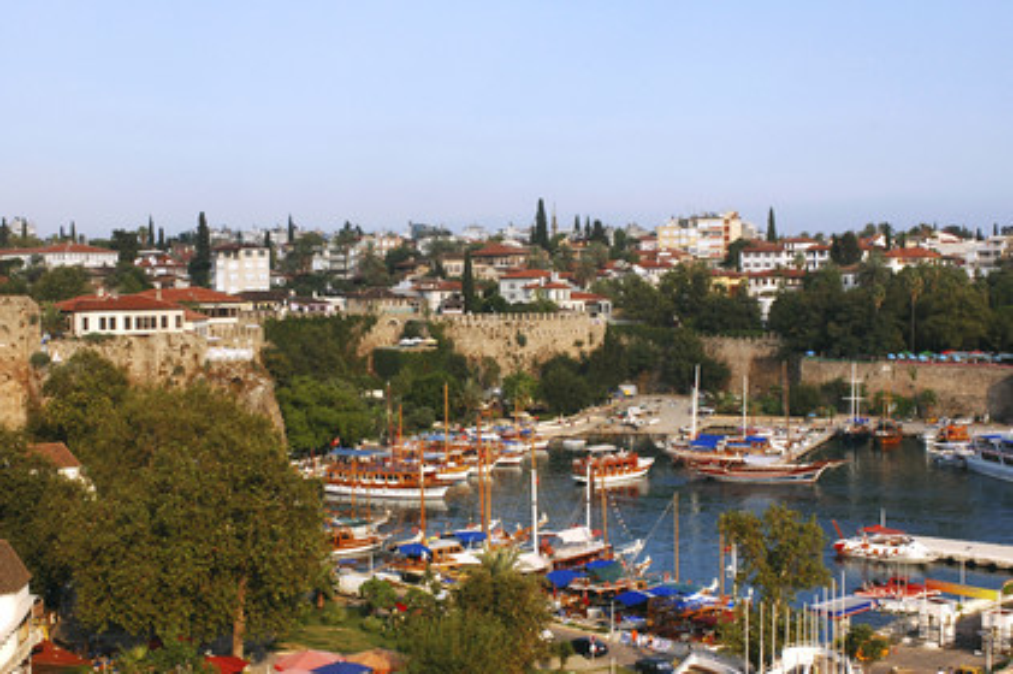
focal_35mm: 51
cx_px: 506
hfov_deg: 38.9
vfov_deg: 26.4
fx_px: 1434
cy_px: 337
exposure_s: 1/250
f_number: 8
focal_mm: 34
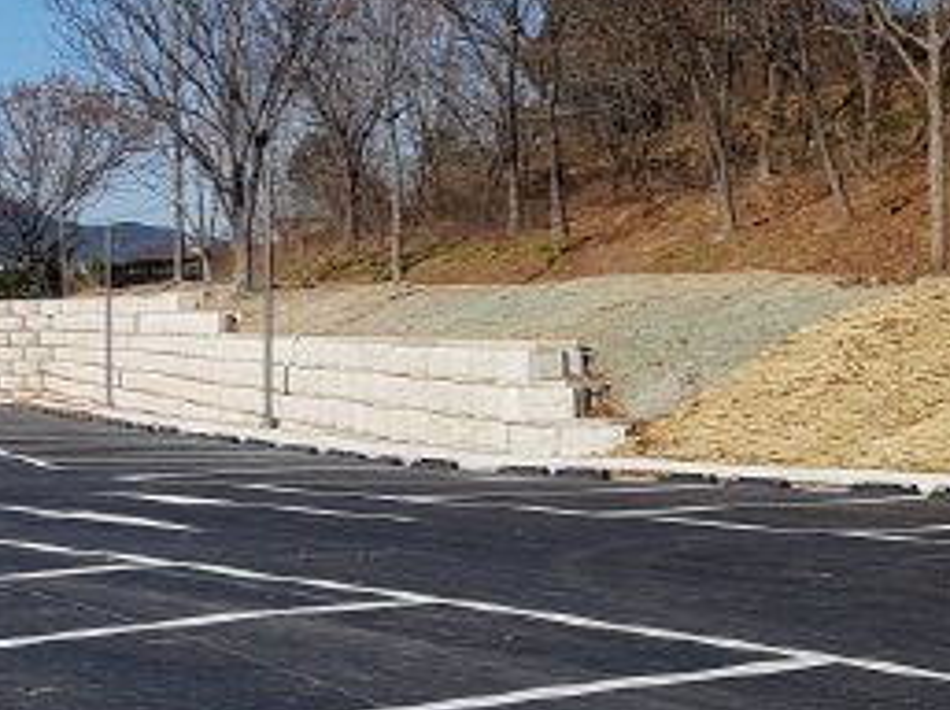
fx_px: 2083
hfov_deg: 24.1
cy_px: 307
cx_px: -74
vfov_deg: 19.3
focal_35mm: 76
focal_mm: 4.2
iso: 50
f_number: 1.7
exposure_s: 1/3232
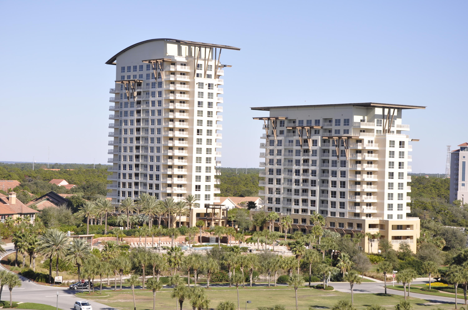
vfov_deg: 17.4
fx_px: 1013
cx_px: 234
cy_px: 155
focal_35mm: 78
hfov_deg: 26.0
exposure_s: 1/400
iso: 200
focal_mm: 52
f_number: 10
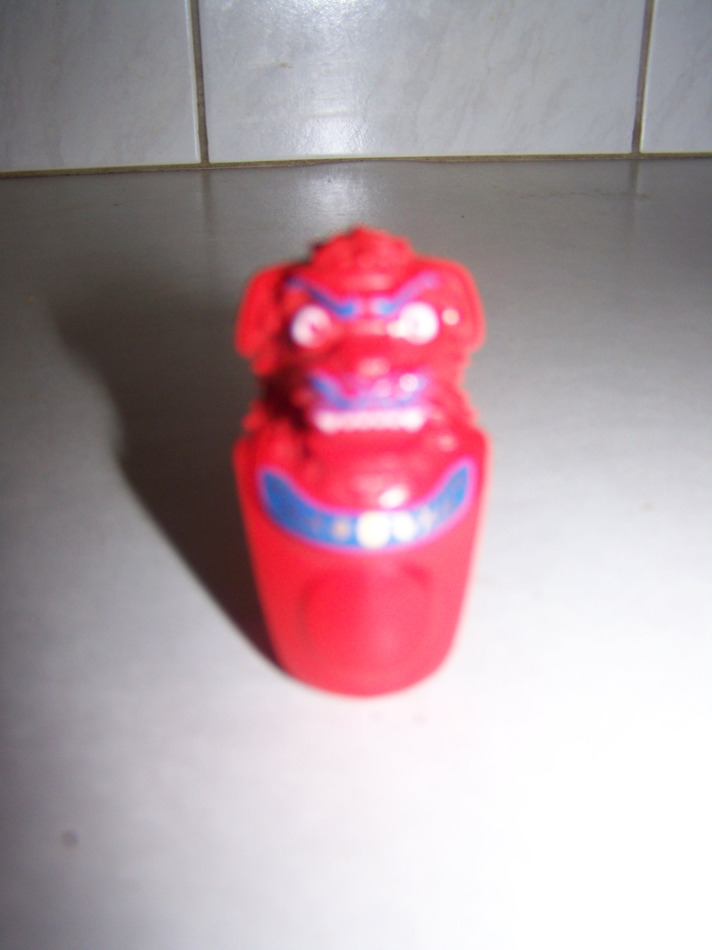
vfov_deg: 49.0
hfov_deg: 37.7
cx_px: 356
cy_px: 475
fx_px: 1042
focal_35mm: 38
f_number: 2.8
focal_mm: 6.3
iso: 80
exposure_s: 1/60
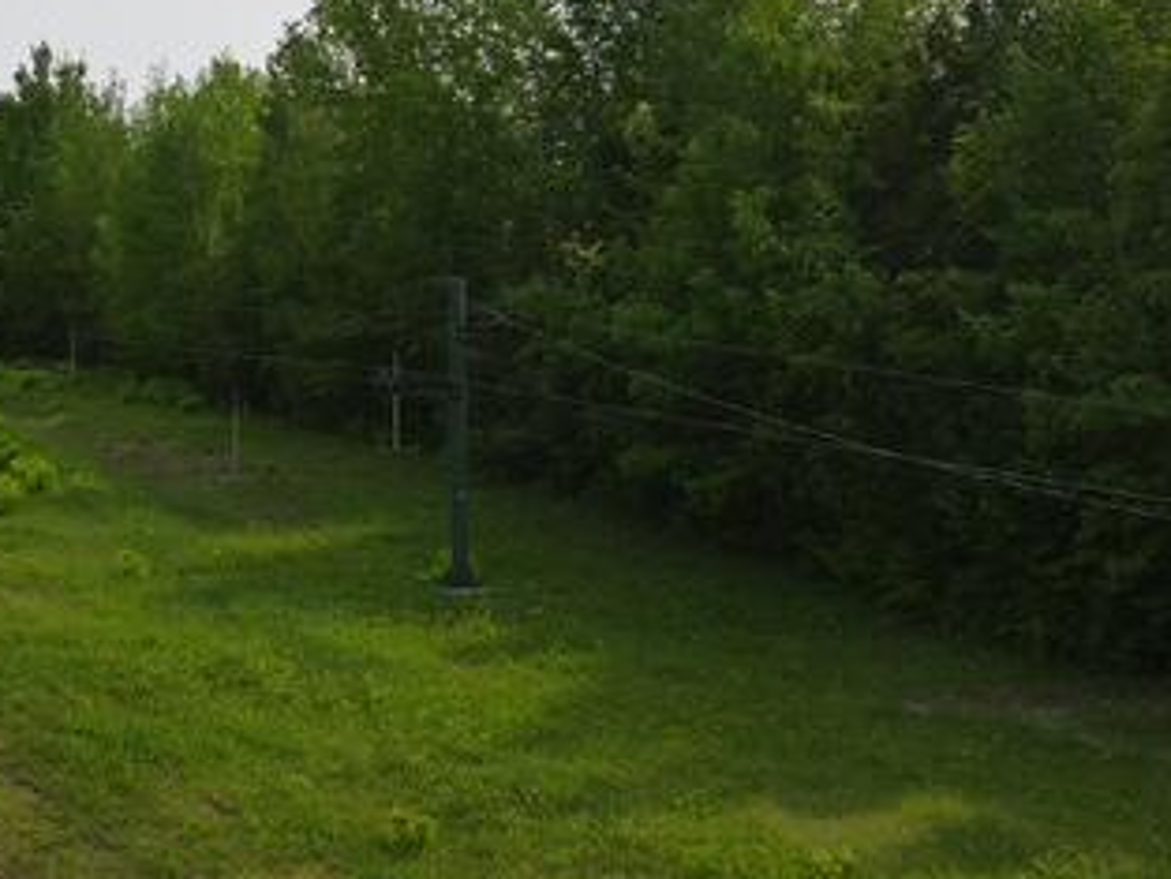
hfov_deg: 37.1
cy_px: 430
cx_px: 183
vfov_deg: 29.7
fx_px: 1658
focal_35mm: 49
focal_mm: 4.5
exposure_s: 1/800
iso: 100
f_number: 2.8
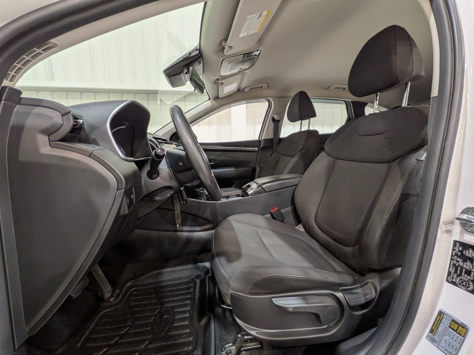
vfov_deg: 85.7
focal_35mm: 14
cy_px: 178
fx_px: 192
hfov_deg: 102.1
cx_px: 237
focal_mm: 1.83
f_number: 2.2
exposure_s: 1/33.3
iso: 74
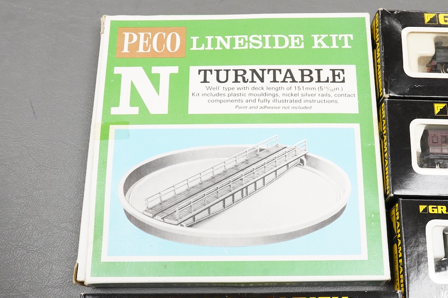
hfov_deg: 38.2
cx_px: 248
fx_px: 647
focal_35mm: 52
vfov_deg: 26.0
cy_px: 143
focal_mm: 30
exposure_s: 1/80
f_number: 14
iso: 2500
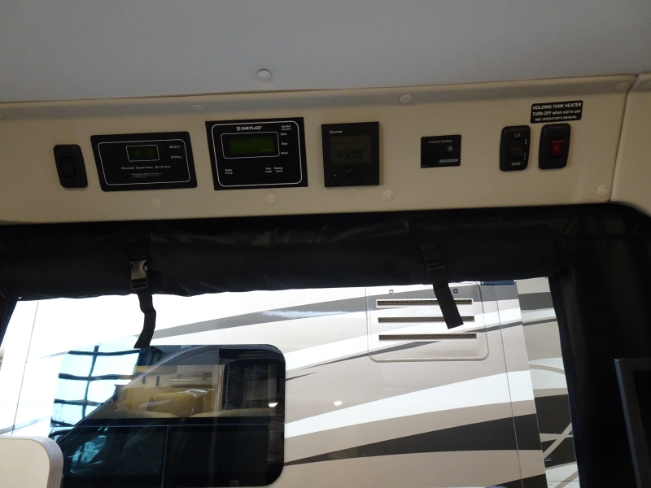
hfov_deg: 71.6
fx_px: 451
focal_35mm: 24
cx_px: 326
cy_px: 244
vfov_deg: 56.8
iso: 400
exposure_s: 1/30
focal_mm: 4.1
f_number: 3.5
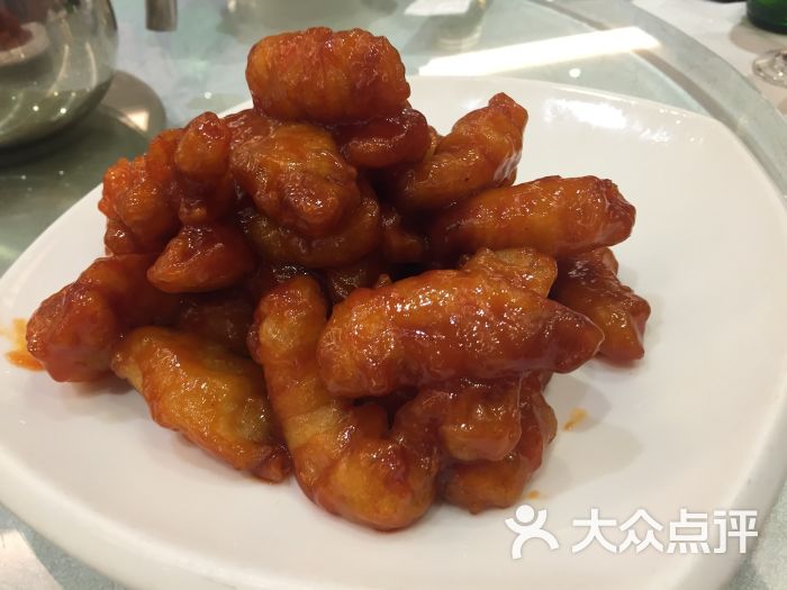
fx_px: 659
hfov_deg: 61.7
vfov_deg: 48.2
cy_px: 295
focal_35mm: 29
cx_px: 394
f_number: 2.2
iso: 100
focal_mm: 4.15
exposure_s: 1/33
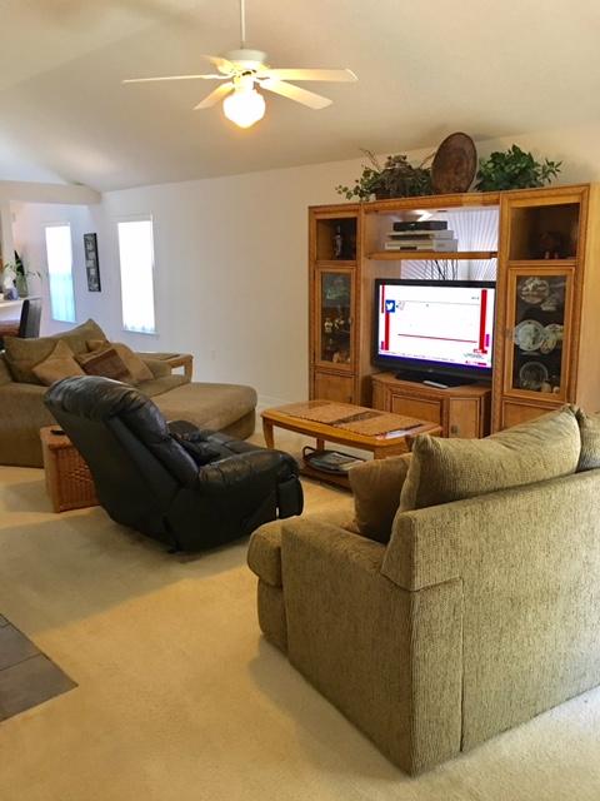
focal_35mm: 29
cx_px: 300
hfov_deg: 48.2
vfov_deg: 61.7
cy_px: 400
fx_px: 670
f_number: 2.2
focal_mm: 4.15
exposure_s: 1/15
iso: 100
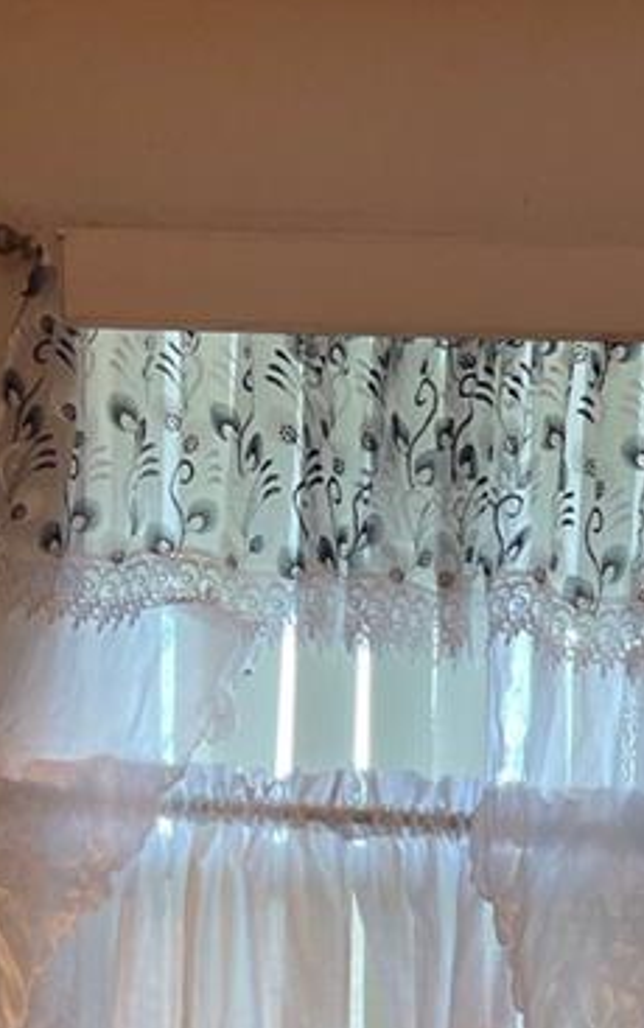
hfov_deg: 14.3
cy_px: 1476
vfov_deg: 20.3
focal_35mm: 90
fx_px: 2522
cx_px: 664
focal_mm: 4.2
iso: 64
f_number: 1.6
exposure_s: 1/60
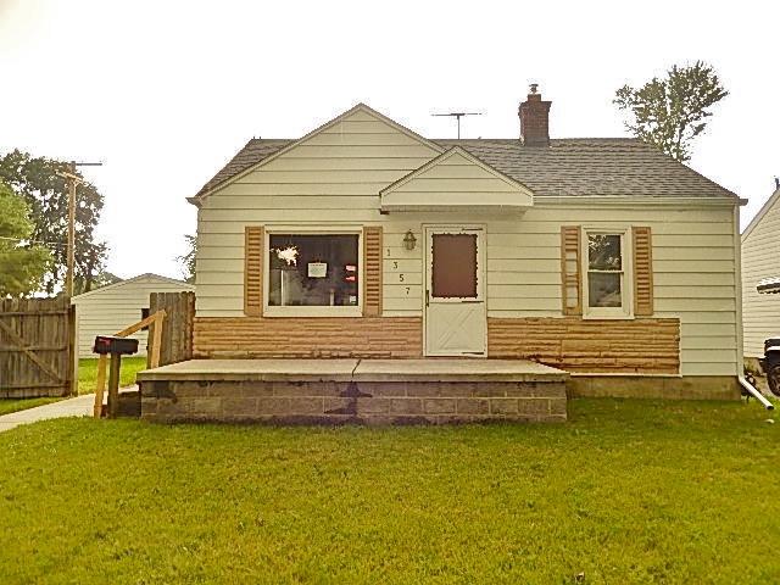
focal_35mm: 25
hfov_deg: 69.4
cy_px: 292
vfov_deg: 54.9
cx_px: 390
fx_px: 563
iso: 125
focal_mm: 4.5
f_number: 3.4
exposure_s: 1/60
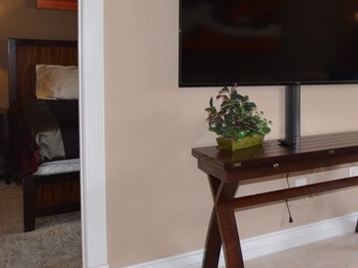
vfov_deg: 33.2
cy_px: 84
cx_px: 433
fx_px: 445
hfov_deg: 34.6
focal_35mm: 43
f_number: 4.5
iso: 400
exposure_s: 1/80
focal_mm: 10
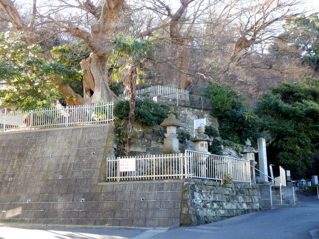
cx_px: 160
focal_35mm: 51
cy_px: 120
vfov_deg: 28.6
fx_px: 470
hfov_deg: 37.5
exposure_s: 1/50
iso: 125
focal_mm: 9.1
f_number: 4.4
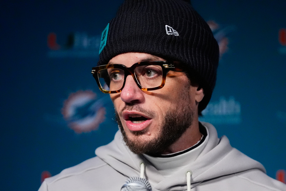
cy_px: 96
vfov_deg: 4.6
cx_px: 143
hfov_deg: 6.9
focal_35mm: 300
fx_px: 2386
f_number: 2.8
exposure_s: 1/1000
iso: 6400
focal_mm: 200
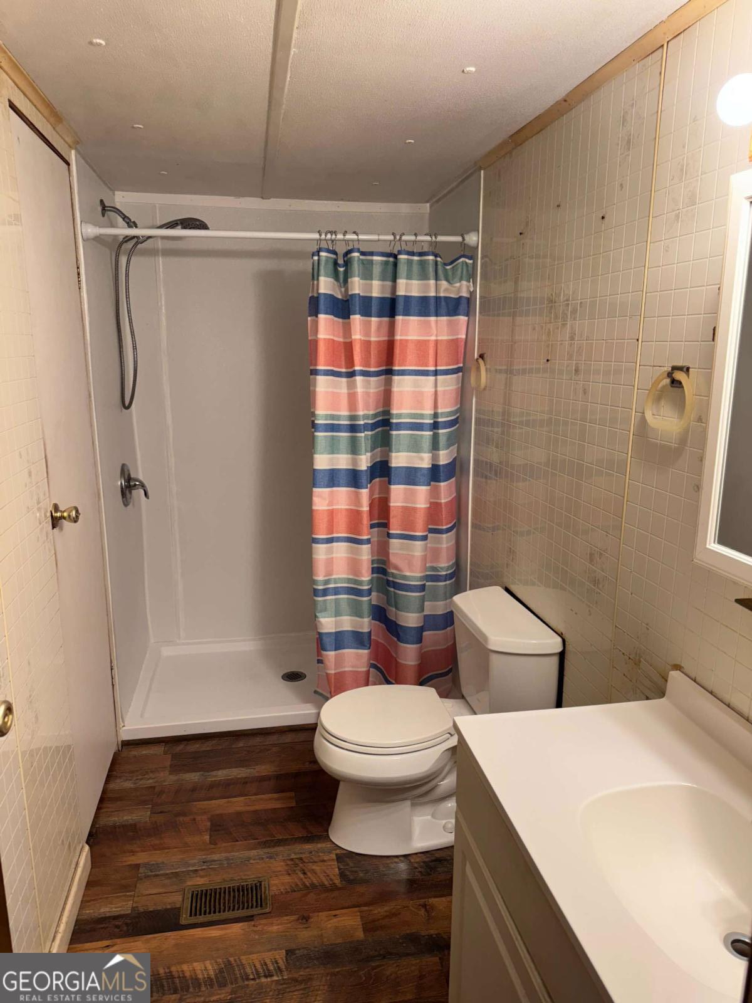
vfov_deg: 71.6
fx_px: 695
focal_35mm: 24
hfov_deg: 56.8
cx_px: 376
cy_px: 502
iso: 125
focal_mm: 6.76
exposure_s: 1/120
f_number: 1.78
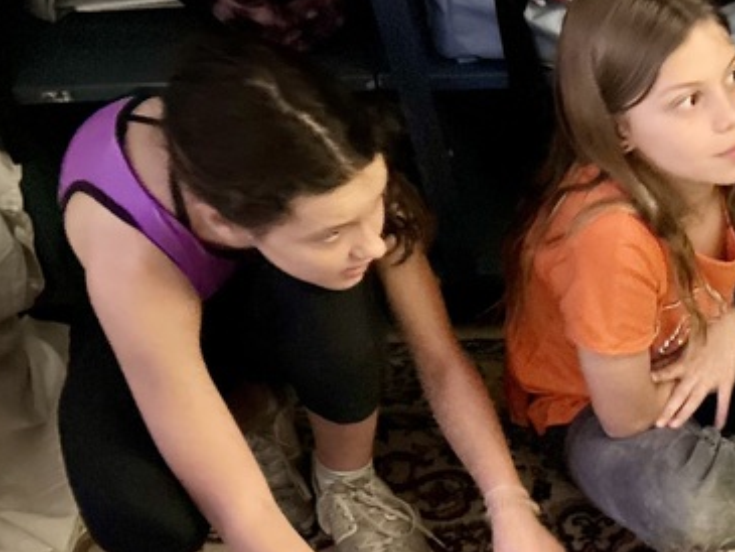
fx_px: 1551
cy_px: 625
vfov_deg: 19.3
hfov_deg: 23.3
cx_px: 985
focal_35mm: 73
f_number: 1.5
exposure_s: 1/15
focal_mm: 5.7
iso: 1250
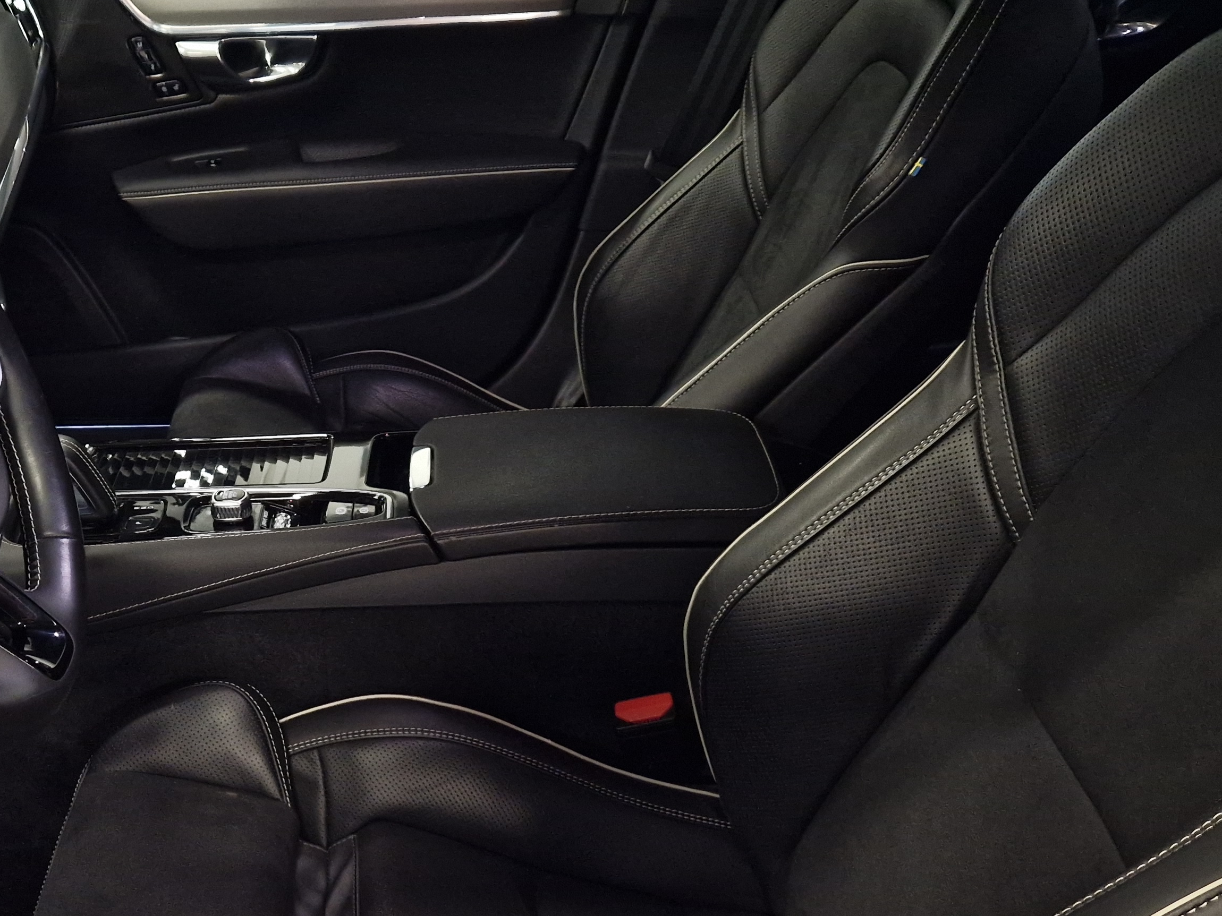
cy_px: 727
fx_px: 1412
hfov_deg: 45.9
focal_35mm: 40
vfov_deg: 34.9
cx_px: 378
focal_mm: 5.4
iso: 64
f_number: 1.8
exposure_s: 1/100
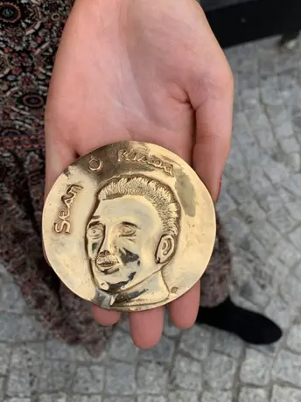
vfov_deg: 53.7
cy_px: 165
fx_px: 394
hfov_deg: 41.6
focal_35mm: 34
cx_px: 179
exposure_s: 1/601
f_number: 1.8
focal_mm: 4.25
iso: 25
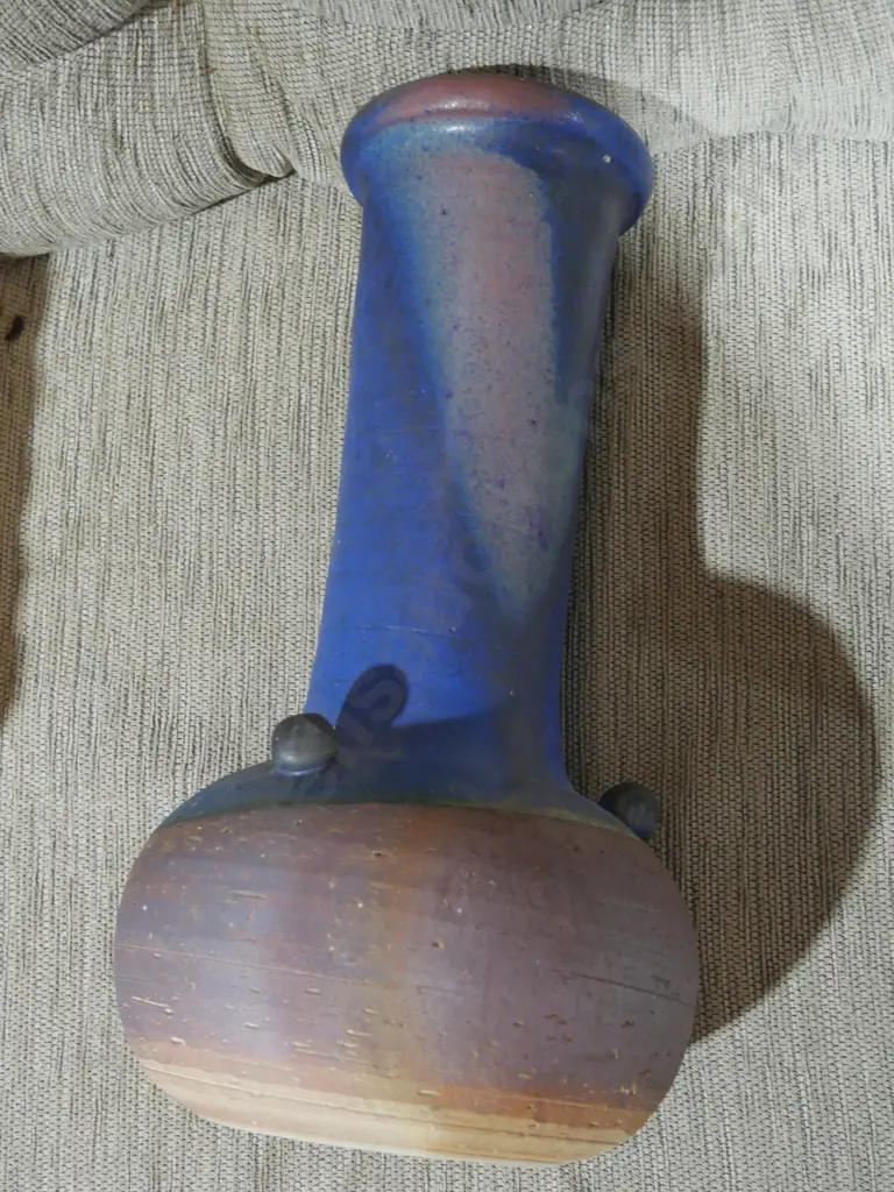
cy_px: 596
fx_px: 1653
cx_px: 447
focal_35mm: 48
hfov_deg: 30.3
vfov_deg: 39.7
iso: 1250
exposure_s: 1/60
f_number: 5.2
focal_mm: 24
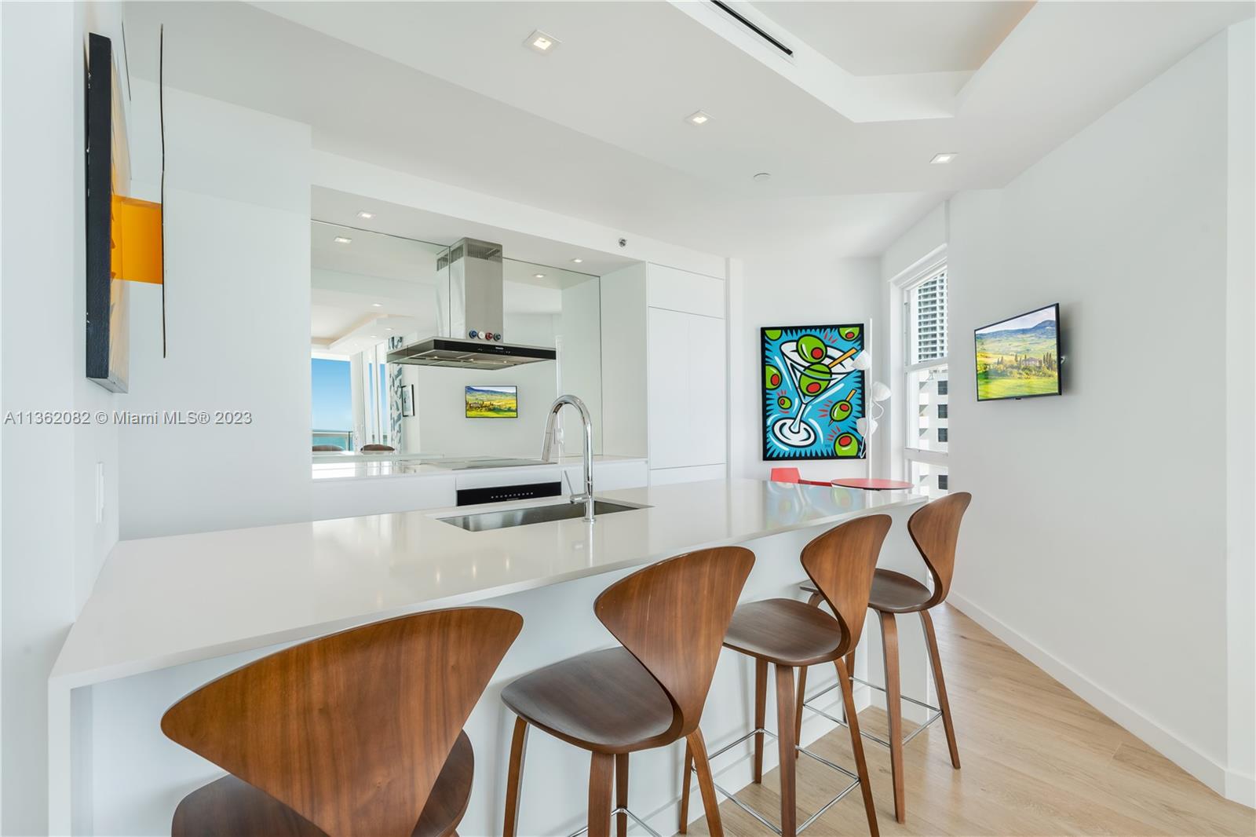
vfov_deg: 73.7
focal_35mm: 16
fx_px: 558
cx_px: 628
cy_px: 418
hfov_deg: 96.7
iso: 50
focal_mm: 16
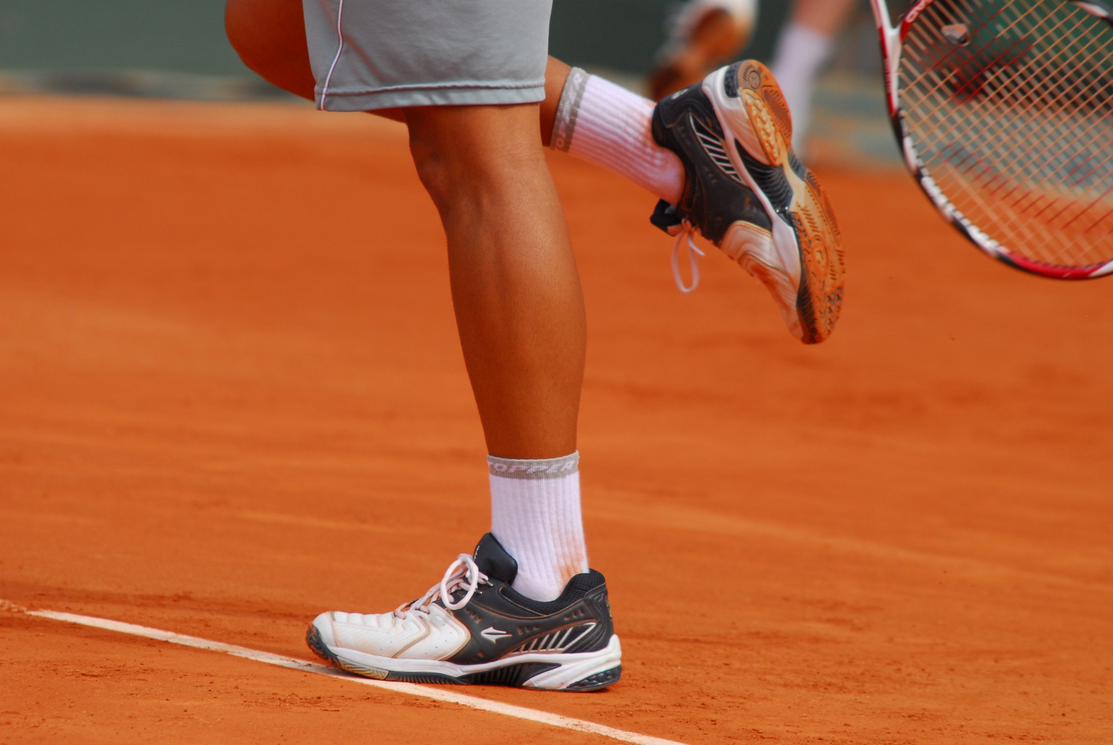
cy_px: 372
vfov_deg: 3.3
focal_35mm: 420
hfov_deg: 4.9
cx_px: 556
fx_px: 13001
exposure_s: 1/800
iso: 320
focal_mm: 280
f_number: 5.6
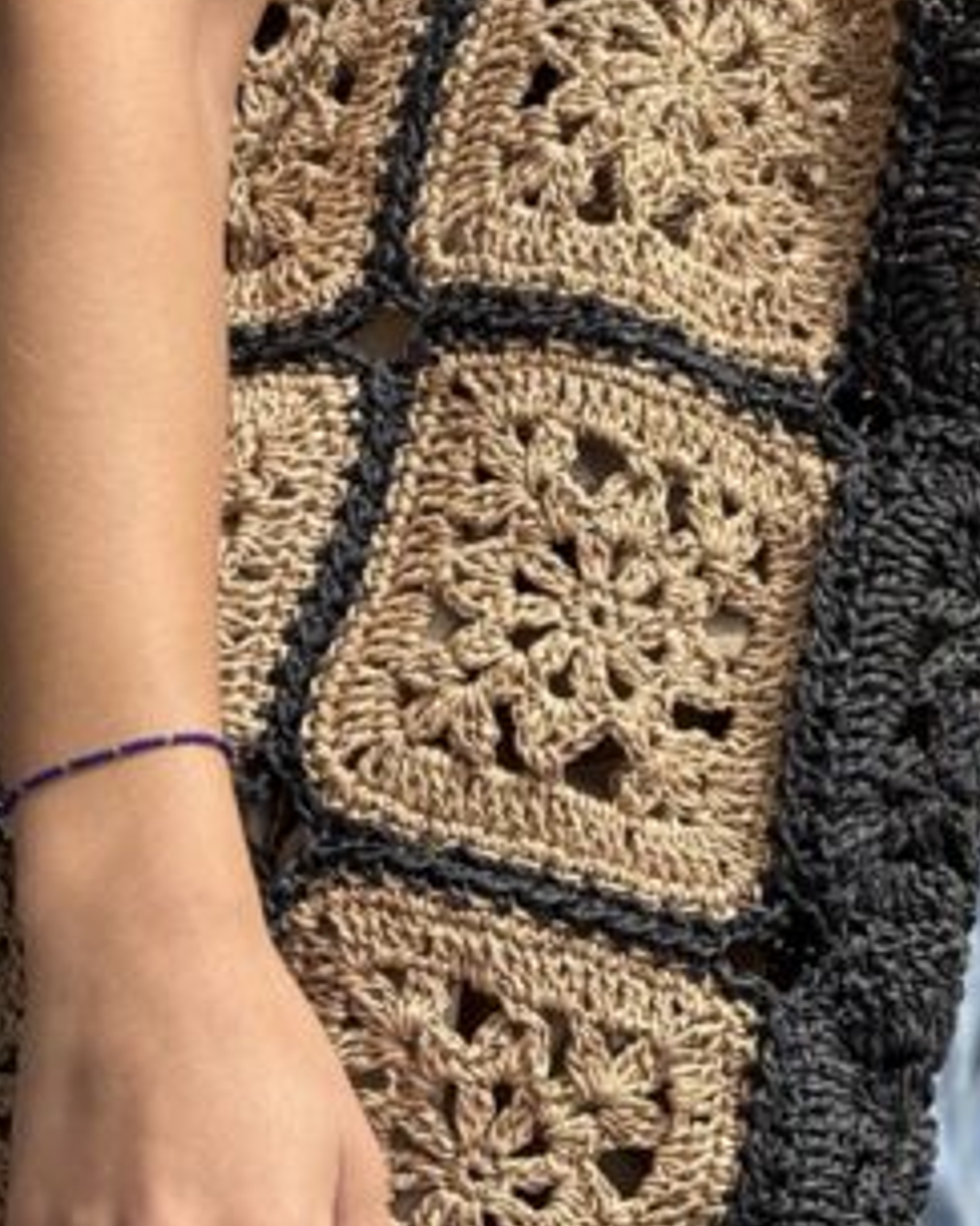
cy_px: 391
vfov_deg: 6.3
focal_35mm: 308
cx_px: 24
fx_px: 11172
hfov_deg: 5.0
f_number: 2.8
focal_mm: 15.66
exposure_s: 1/586
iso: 64
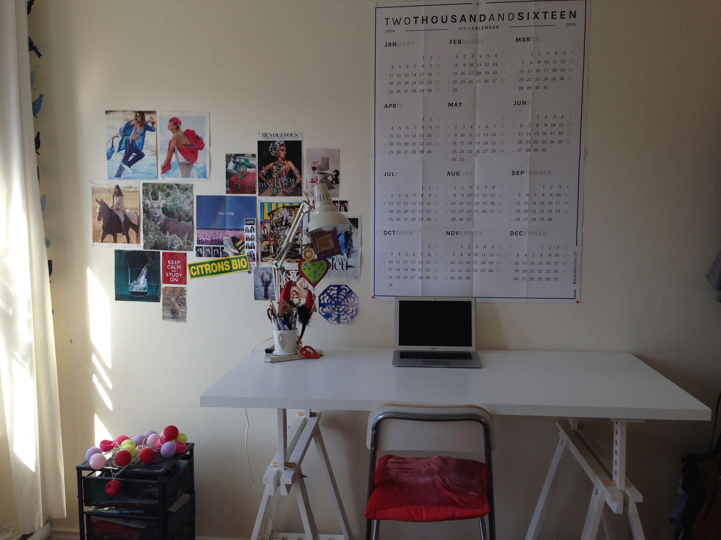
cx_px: 360
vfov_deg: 42.9
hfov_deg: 55.4
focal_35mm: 33
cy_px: 270
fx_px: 687
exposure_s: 1/120
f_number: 2.4
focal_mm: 4.12
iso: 64
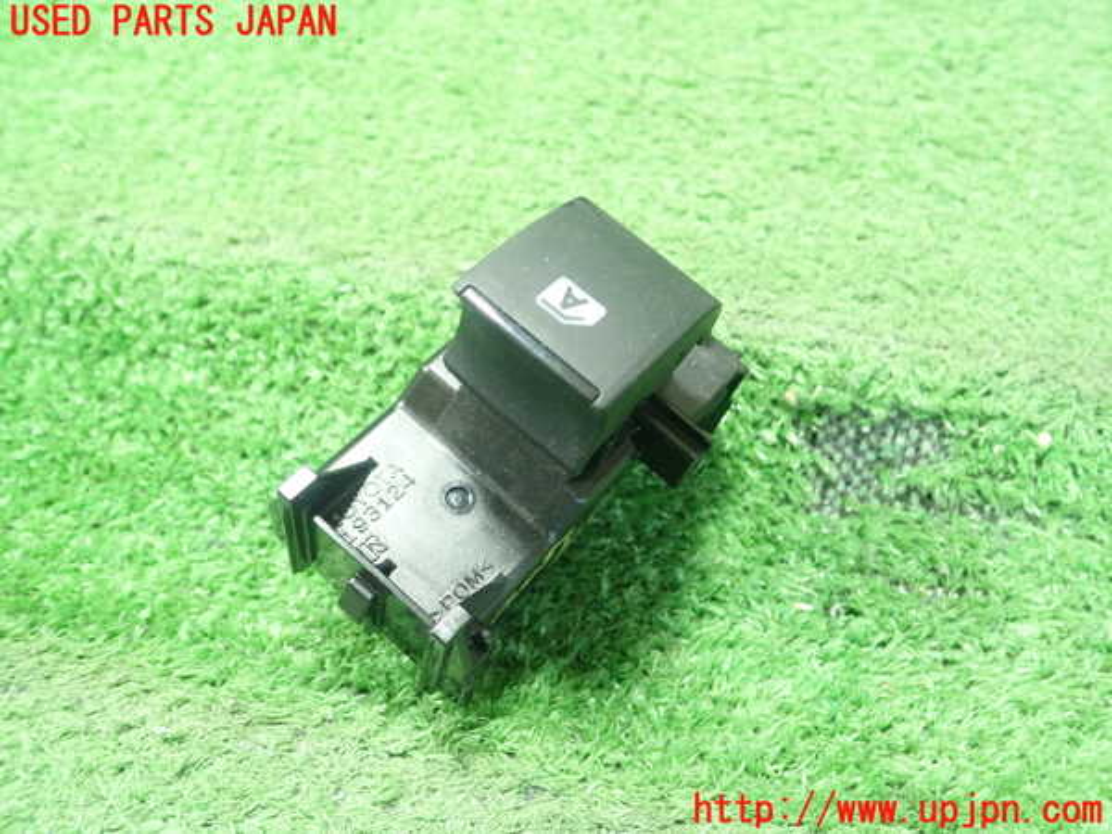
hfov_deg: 60.0
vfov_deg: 46.8
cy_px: 417
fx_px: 964
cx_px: 556
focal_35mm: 30
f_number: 2.3
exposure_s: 1/80
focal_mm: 5.5
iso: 800
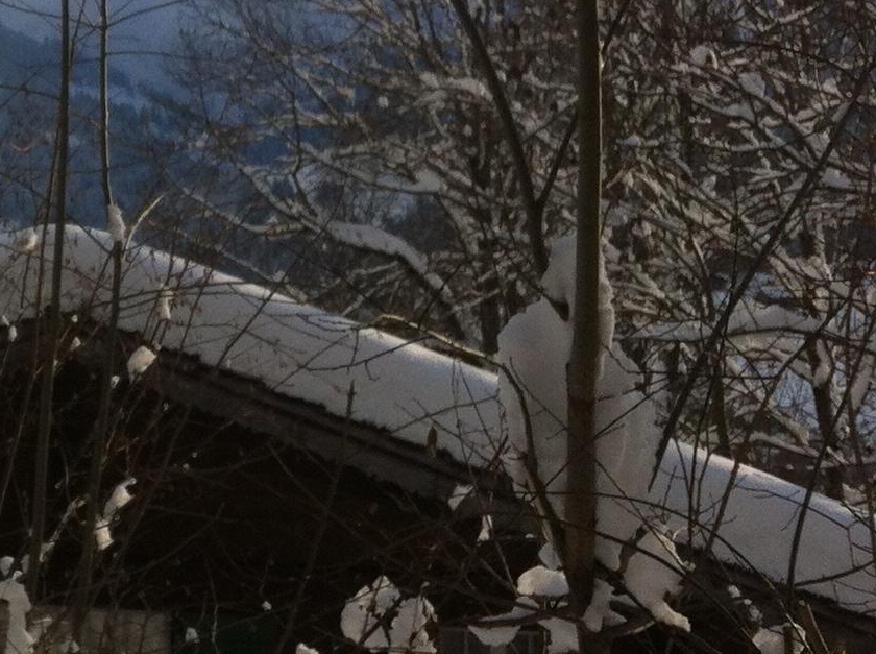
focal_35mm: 108
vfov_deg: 13.5
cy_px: 64
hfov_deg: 16.8
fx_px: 2728
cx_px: -372
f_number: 2.8
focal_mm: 3.85
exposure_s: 1/1371
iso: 80
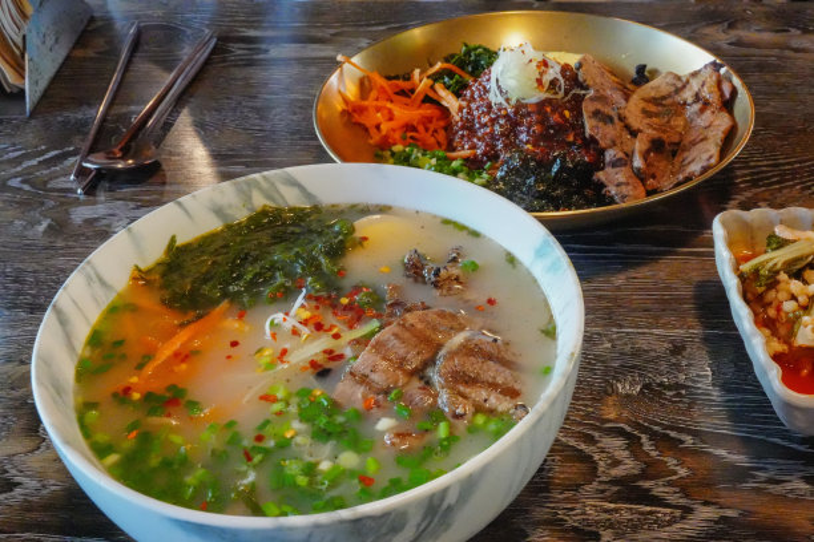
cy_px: 271
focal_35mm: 34
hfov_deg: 55.8
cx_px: 407
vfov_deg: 38.9
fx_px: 769
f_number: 22
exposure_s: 1/40
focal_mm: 34
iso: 25600
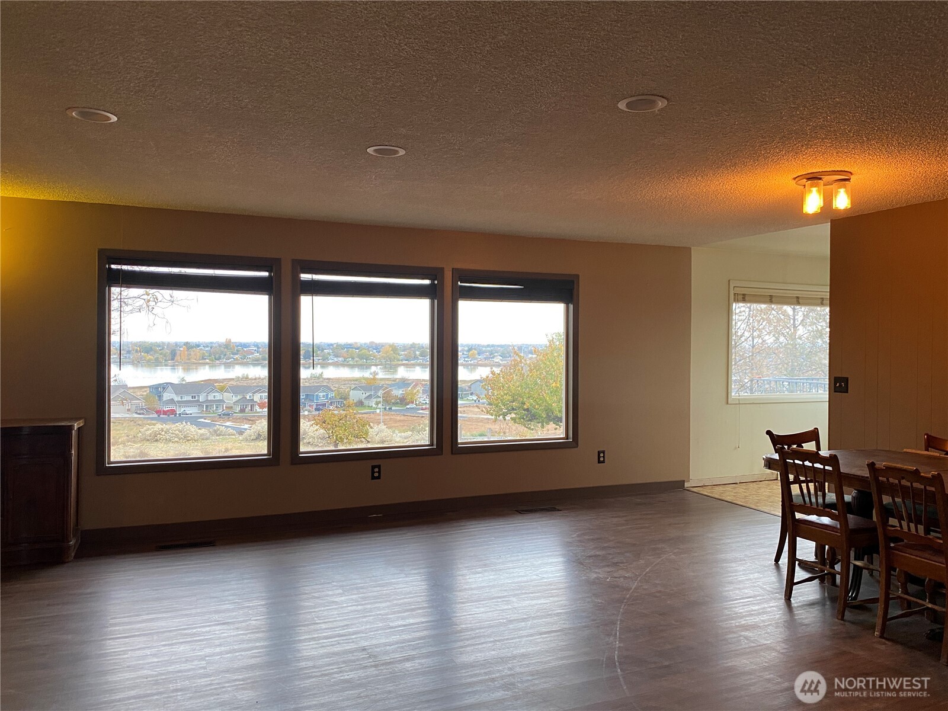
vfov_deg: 53.1
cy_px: 356
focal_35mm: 26
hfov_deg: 67.3
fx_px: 712
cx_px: 474
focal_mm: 4.25
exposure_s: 1/60
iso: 125
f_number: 1.8
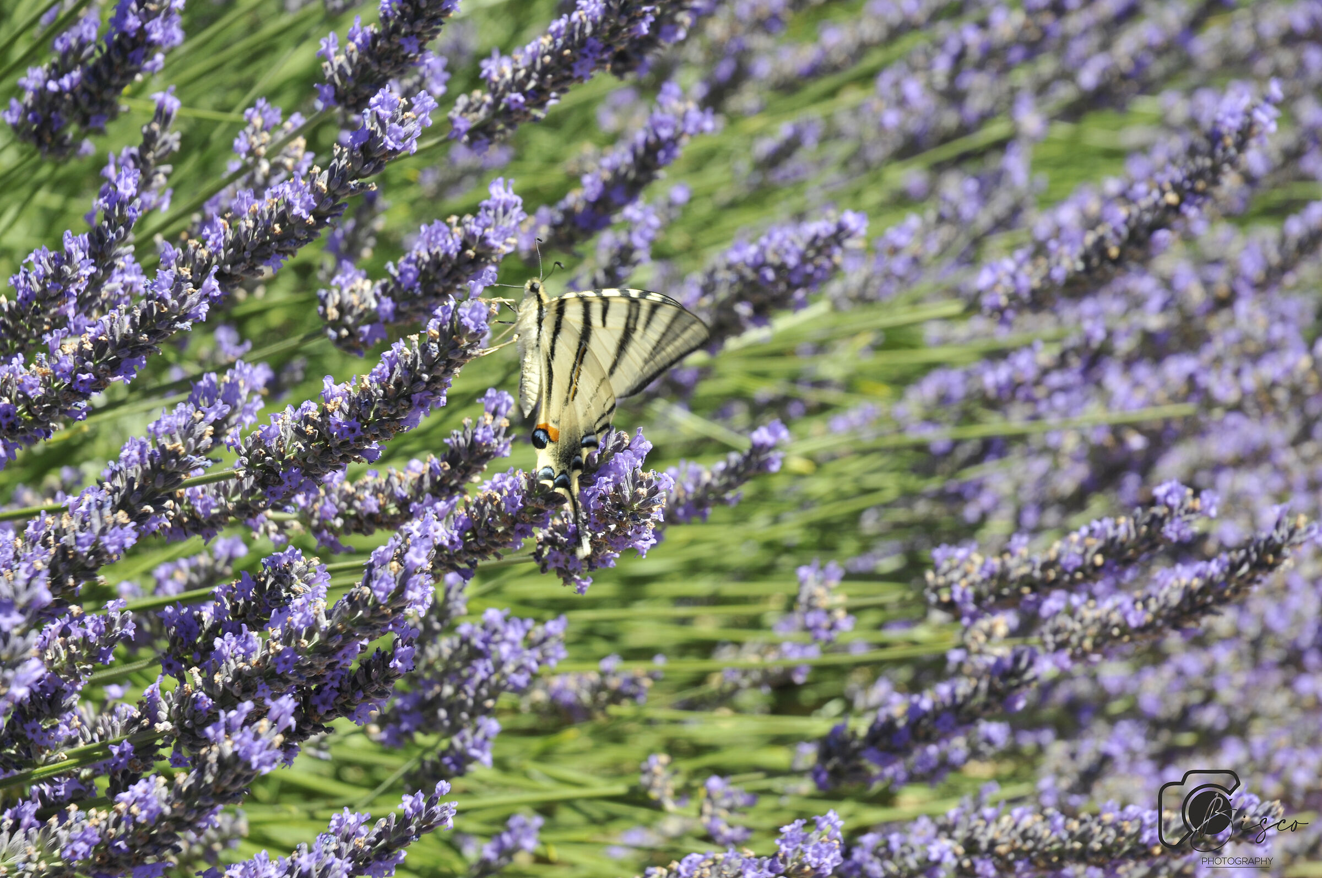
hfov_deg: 19.5
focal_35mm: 105
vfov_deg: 13.0
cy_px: 439
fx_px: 3851
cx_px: 661
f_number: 8
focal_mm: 70
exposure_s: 1/250
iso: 200
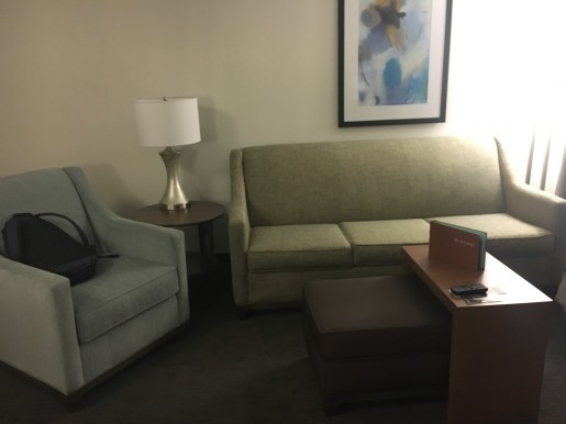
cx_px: 283
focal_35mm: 29
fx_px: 474
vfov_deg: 48.2
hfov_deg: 61.7
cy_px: 212
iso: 250
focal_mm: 4.15
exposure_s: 1/30
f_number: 2.2
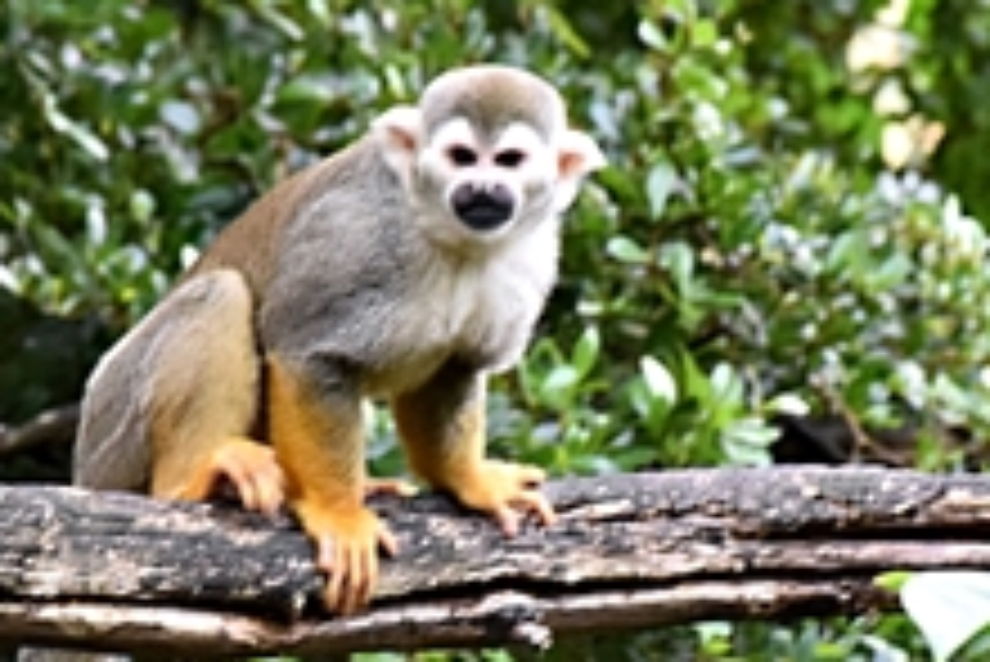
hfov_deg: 2.1
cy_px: 363
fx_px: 26939
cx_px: 405
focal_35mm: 979
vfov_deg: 1.4
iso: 1250
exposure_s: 1/125
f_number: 5.6
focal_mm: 140
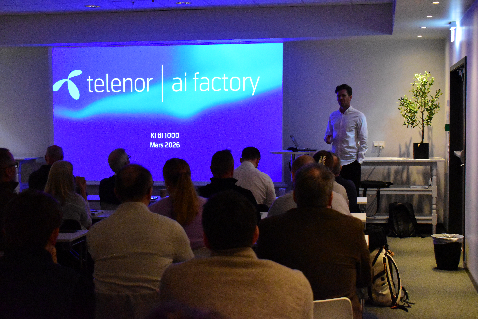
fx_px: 757
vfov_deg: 23.8
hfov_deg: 35.1
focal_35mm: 57
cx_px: 239
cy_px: 160
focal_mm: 38
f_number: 4.8
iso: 10000
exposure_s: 1/160
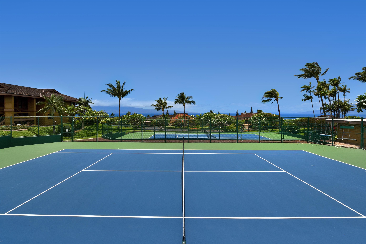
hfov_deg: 104.2
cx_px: 183
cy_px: 122
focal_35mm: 14
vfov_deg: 81.2
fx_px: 142
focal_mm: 14
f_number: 14
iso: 100
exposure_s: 1/200
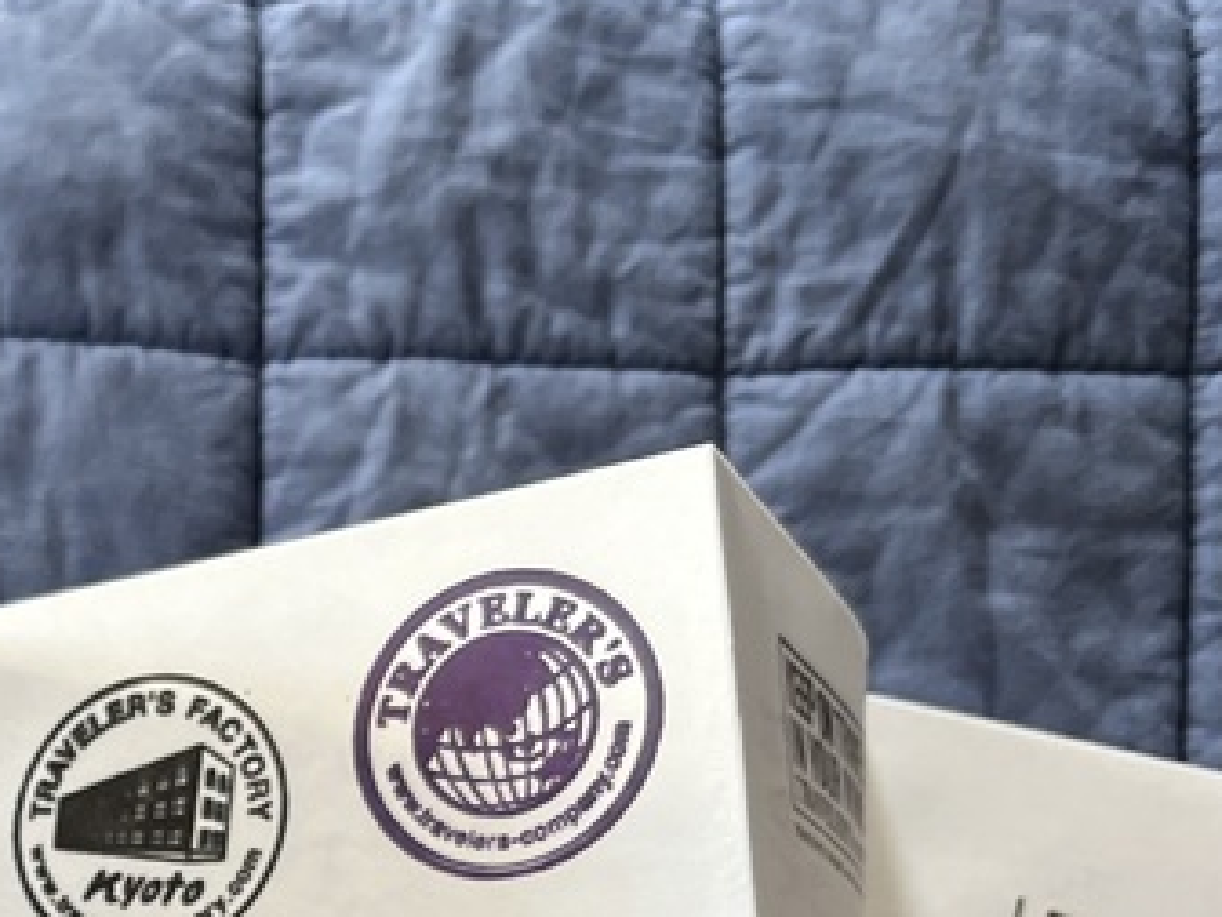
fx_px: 2754
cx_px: -62
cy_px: 1281
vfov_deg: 17.4
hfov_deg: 23.7
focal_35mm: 78
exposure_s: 1/121
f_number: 1.6
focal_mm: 5.1
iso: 125
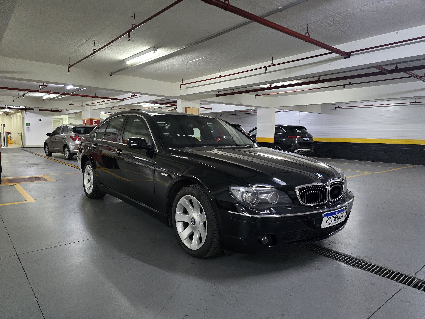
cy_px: 160
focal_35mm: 23
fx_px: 282
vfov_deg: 58.9
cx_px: 212
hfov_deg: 73.9
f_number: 1.7
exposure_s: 1/60
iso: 2000
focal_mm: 6.3
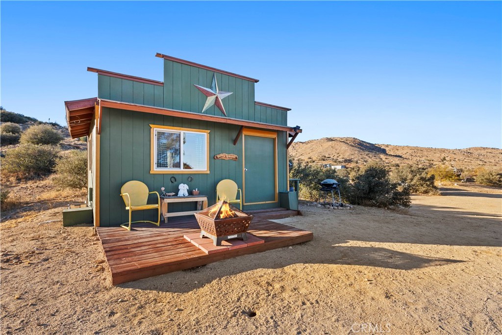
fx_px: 251
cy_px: 168
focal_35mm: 18
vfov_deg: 67.4
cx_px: 251
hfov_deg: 90.0
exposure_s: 1/50
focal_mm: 18
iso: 400
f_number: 13
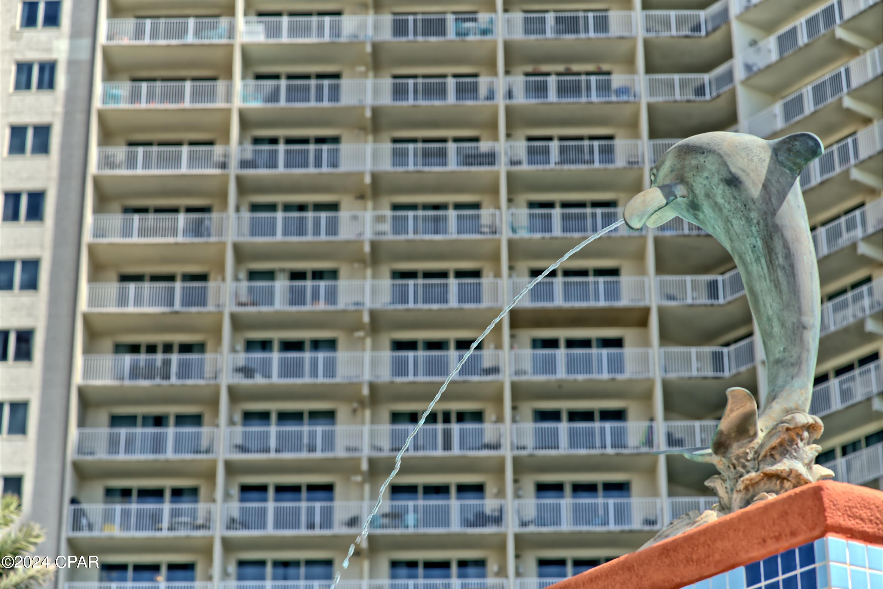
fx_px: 2085
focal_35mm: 85
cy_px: 294
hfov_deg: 23.9
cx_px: 442
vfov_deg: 16.1
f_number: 4.5
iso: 100
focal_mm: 85
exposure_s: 1/250
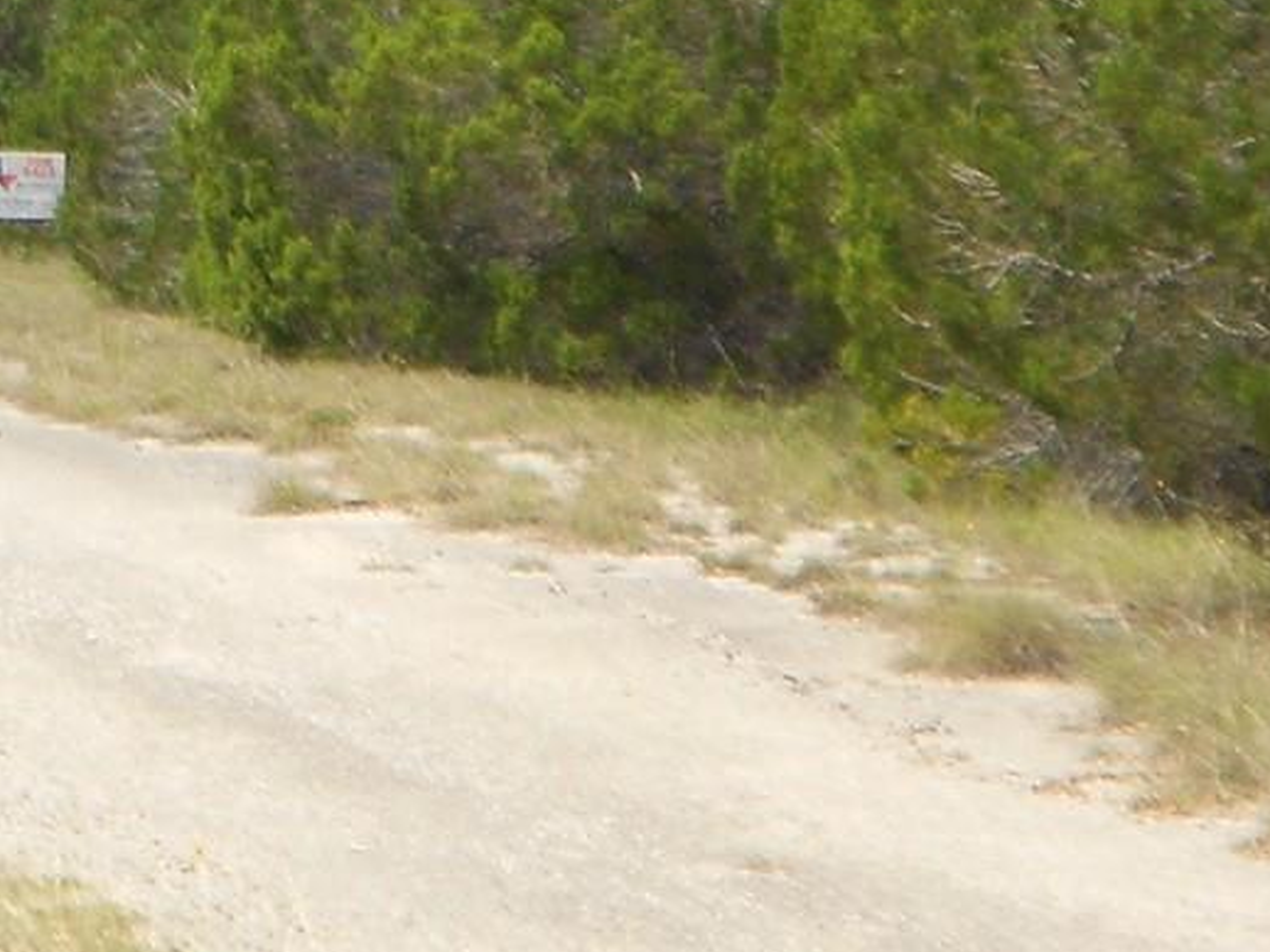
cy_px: -186
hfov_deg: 10.2
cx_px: 233
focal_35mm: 194
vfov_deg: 7.6
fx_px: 7119
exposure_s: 1/400
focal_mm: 8.8
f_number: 4.5
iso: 80
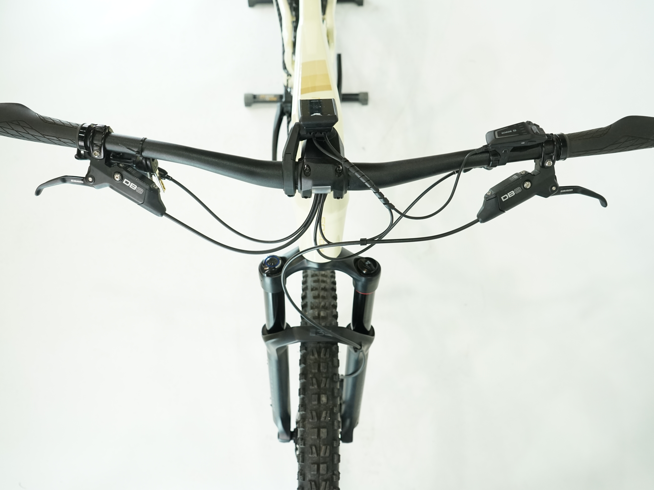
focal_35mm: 31
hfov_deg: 58.3
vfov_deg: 45.4
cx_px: 322
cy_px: 243
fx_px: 586
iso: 1600
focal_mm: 28
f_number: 5
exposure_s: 1/200
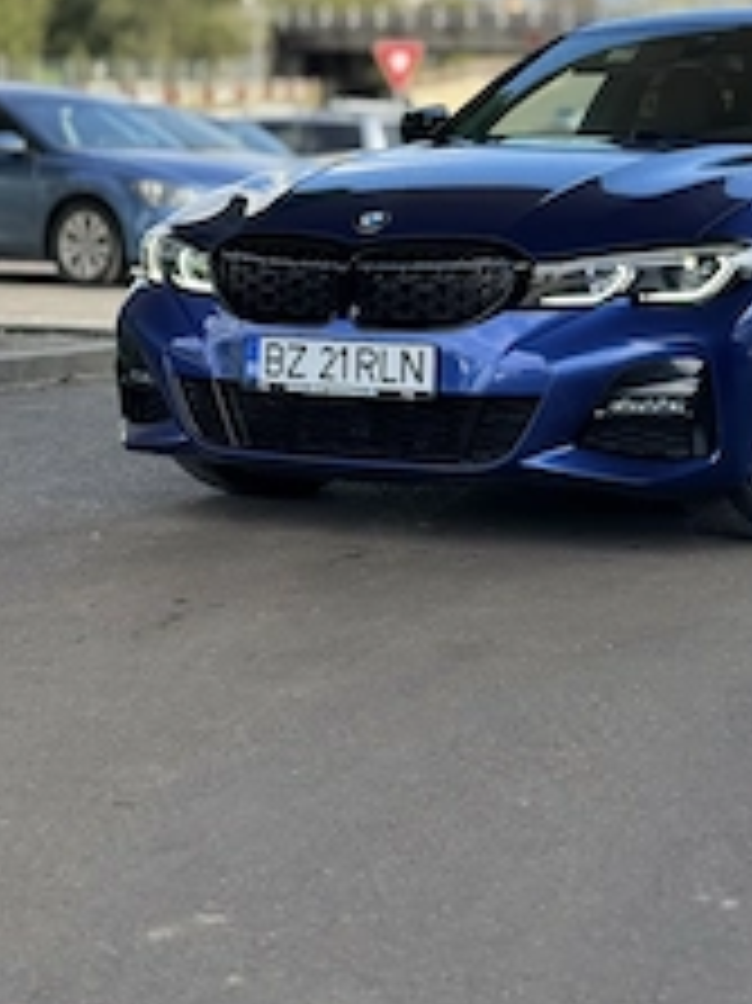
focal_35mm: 86
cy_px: 171
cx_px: 666
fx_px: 2493
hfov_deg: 16.9
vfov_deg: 22.4
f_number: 1.78
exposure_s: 1/966
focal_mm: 6.76
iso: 64
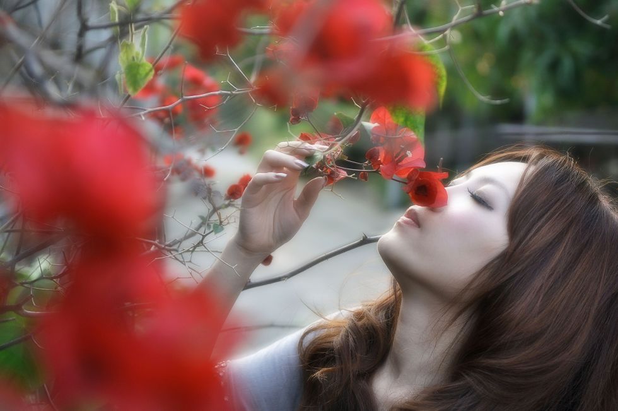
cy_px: 206
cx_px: 309
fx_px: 1415
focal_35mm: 82
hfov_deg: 24.6
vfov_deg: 16.5
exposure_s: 1/320
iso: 320
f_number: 3.2
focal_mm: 55
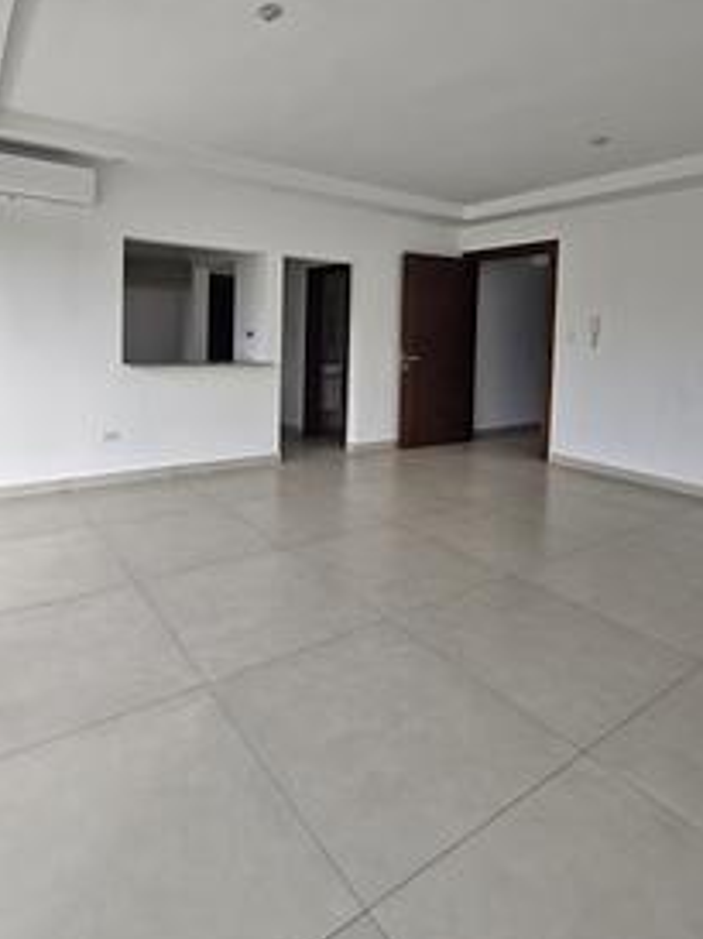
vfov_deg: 83.3
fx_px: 515
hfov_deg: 68.1
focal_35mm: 19
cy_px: 360
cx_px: 291
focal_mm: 1.74
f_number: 2.2
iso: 50
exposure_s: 1/206
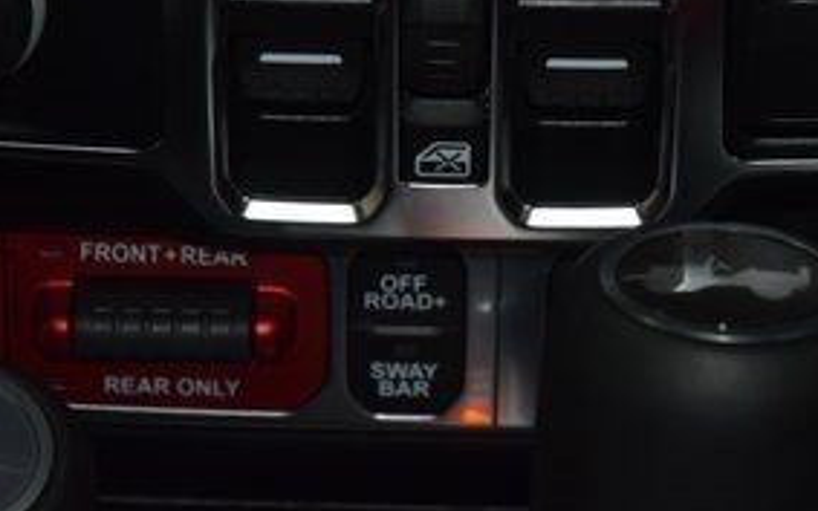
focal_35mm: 242
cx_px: 460
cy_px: 30
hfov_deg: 8.7
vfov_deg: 5.4
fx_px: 5396
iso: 800
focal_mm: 70
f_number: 4.5
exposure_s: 1/125
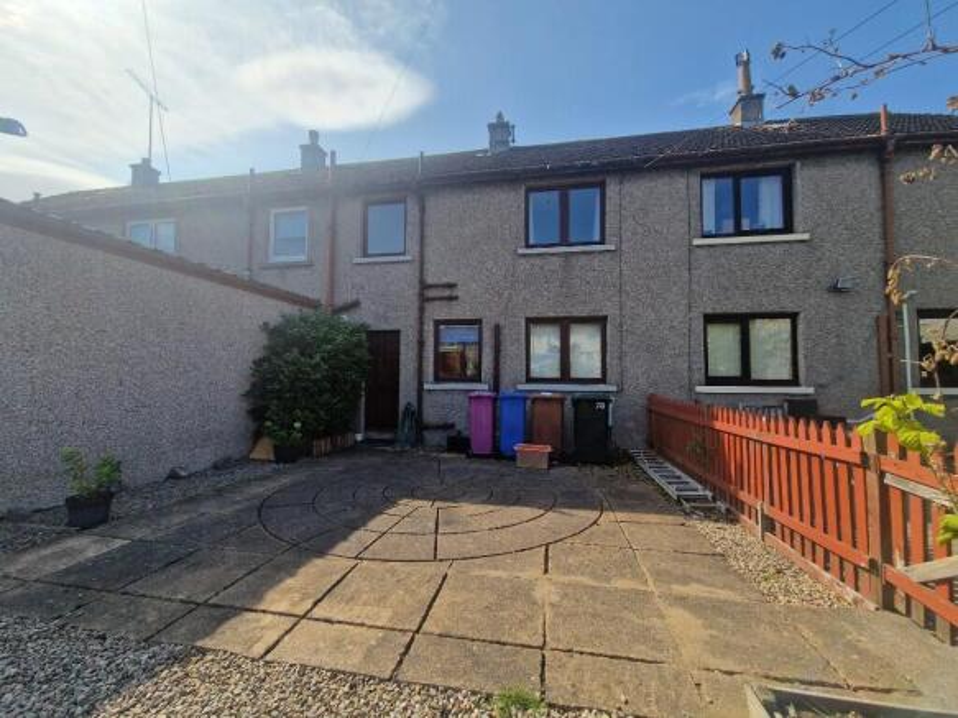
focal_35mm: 13
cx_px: 479
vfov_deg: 89.9
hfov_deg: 106.2
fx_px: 360
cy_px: 359
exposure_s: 1/2456
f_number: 2.2
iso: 50
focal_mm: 2.2
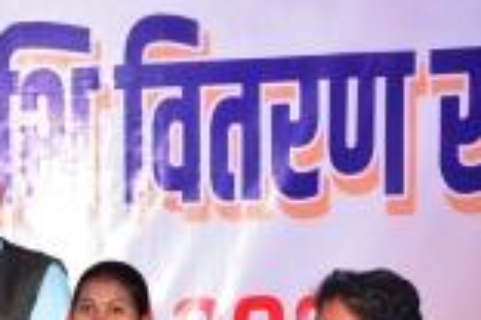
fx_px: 1208
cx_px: -154
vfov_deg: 14.7
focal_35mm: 90
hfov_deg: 20.5
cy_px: 377
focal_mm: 21
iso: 1000
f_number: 7.1
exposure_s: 1/125
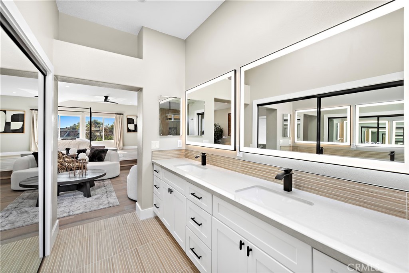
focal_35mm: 15
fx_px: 170
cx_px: 204
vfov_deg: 77.3
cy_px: 136
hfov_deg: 100.4
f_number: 7.1
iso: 125
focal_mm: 15
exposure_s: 1/5
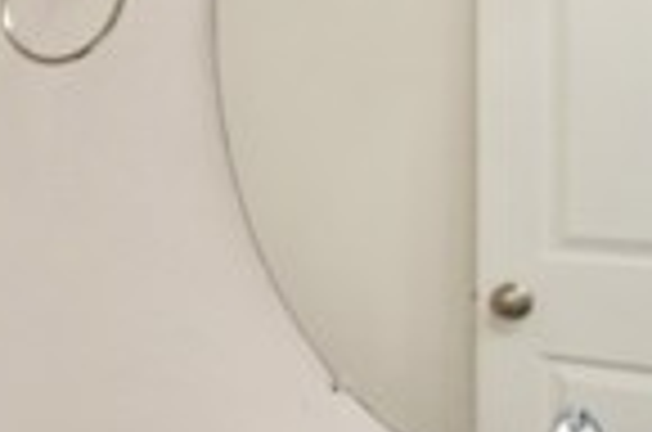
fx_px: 1120
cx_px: -207
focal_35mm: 62
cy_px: 117
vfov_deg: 21.6
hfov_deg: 27.0
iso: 400
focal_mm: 14
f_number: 2.8
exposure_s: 1/160
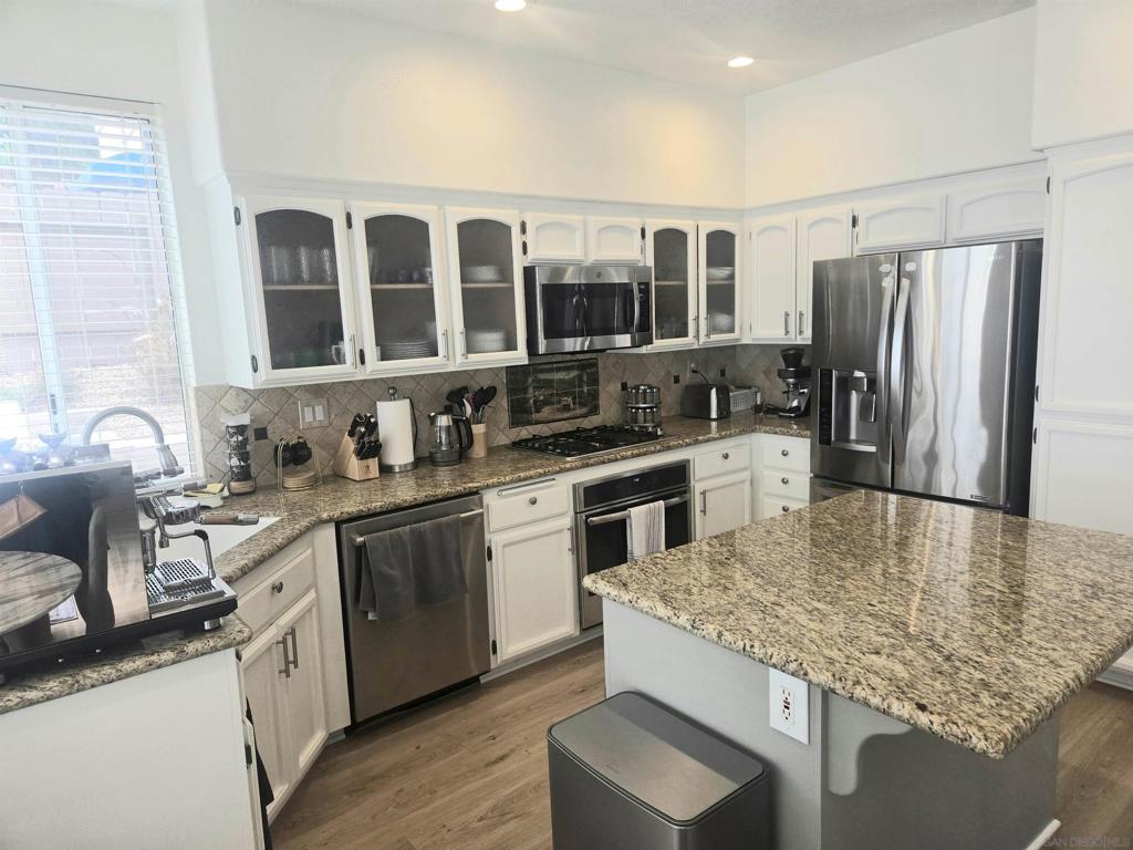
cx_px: 566
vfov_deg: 58.9
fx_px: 753
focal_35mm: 23
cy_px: 425
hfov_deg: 73.9
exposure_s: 1/120
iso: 40
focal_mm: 5.4
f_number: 1.8
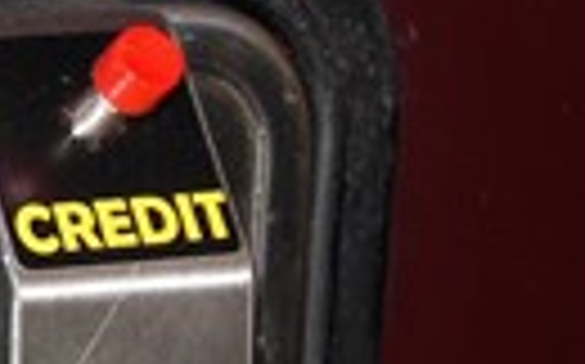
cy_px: 517
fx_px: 3855
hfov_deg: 8.5
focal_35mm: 242
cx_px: -338
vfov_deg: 5.4
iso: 200
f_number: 4.3
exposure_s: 1/60
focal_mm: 11.7
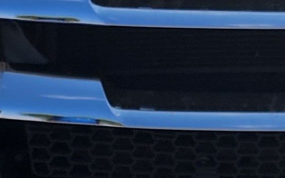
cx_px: 357
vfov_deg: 6.7
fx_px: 1421
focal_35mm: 183
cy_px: -283
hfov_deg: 11.2
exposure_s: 1/1973
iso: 12
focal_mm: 6.4
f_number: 1.8
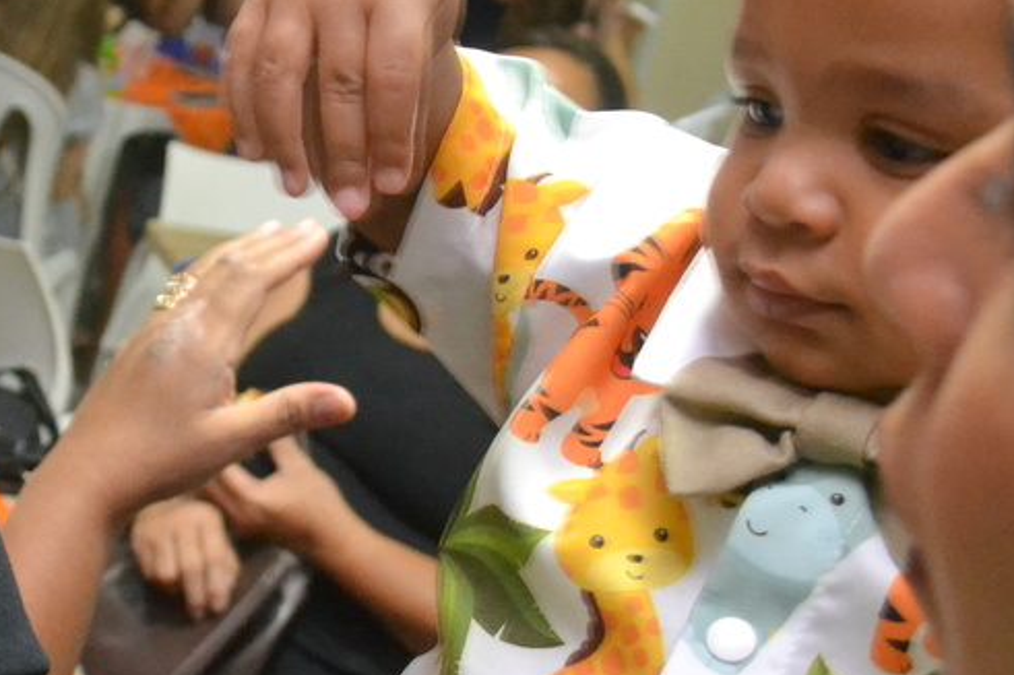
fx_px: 1858
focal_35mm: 66
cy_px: 322
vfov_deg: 20.6
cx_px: 124
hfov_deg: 29.4
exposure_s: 1/60
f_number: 3.5
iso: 3200
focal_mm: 18
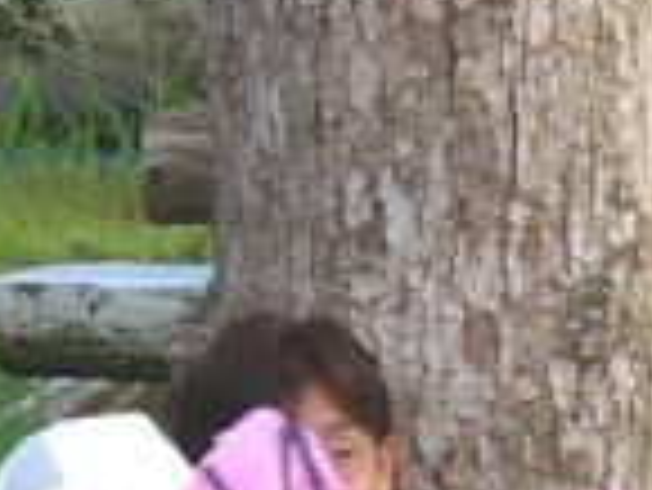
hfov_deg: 3.4
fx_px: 11047
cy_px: 868
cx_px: 315
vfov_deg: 2.5
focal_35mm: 586
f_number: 2.8
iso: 50
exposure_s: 1/60
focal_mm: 22.1
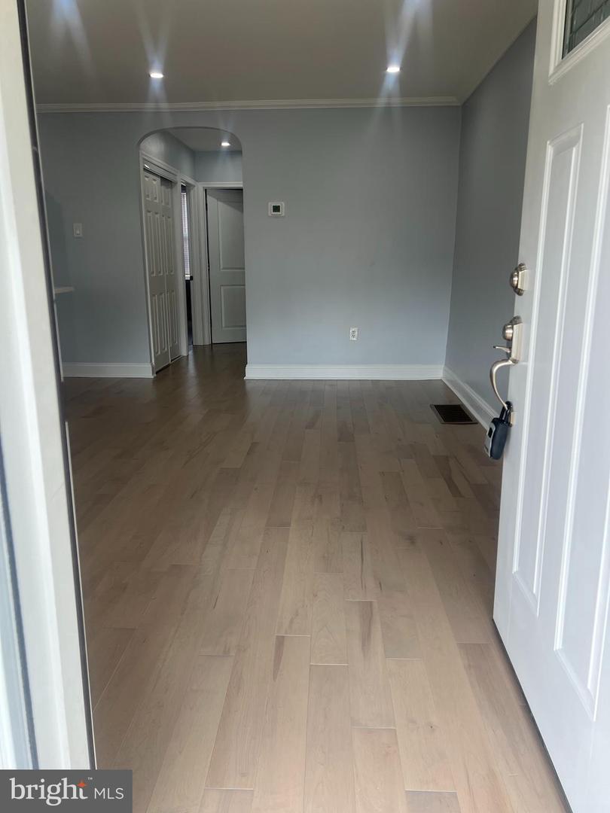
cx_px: 305
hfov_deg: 53.1
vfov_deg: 67.3
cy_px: 406
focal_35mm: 26
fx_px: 611
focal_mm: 5.7
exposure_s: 1/250
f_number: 1.5
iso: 40
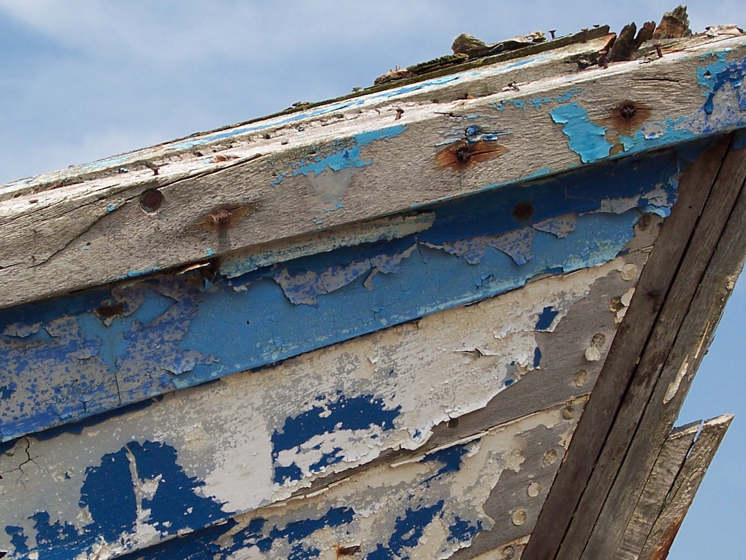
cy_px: 276
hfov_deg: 20.8
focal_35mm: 94
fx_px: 2026
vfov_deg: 15.7
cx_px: 278
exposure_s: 1/750
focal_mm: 10.7
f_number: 4.8
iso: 100
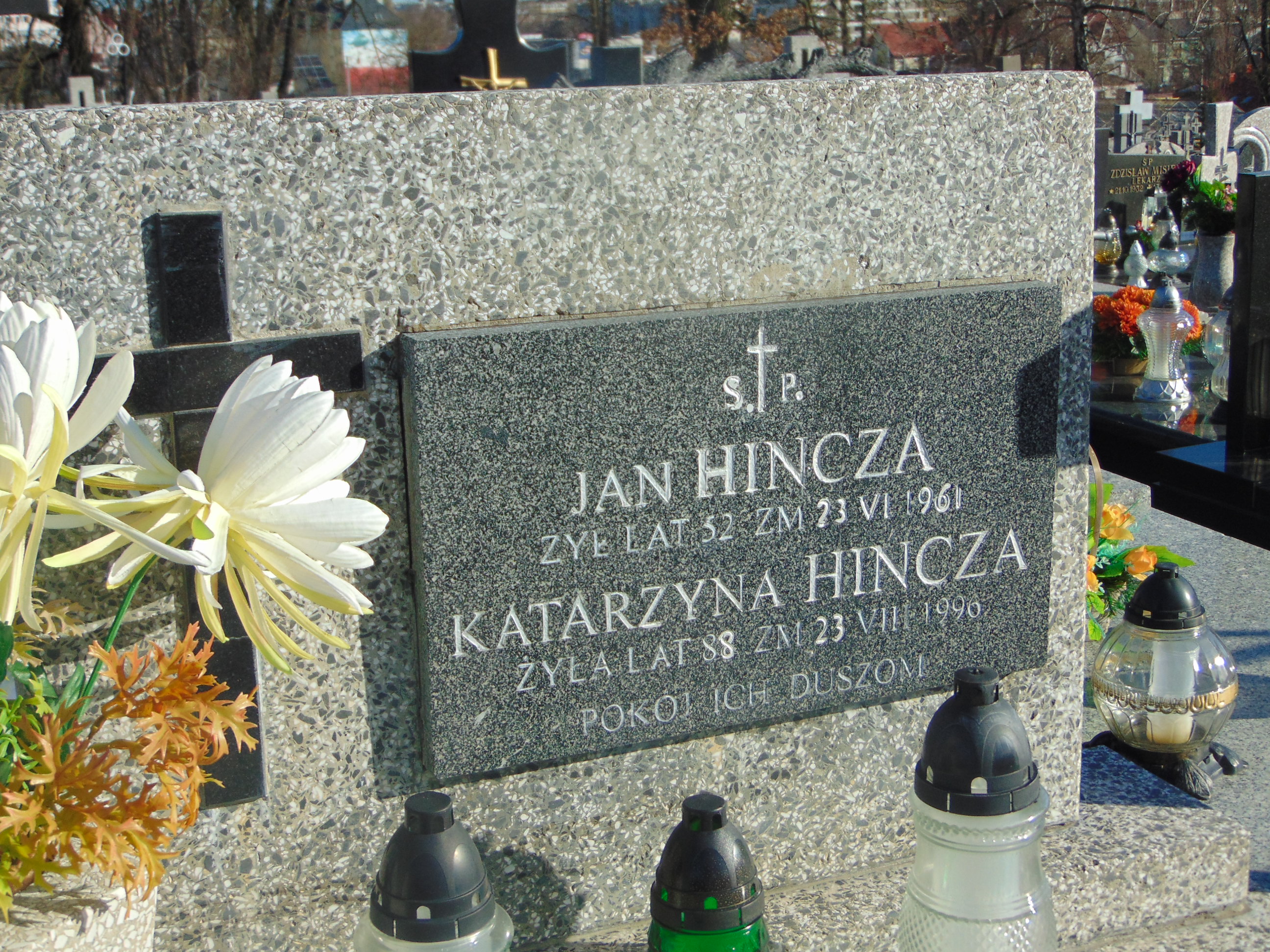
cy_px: 476
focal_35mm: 50
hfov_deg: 38.2
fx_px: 1834
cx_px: 635
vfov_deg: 29.1
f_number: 3.5
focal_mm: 9
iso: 80
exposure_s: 1/1000
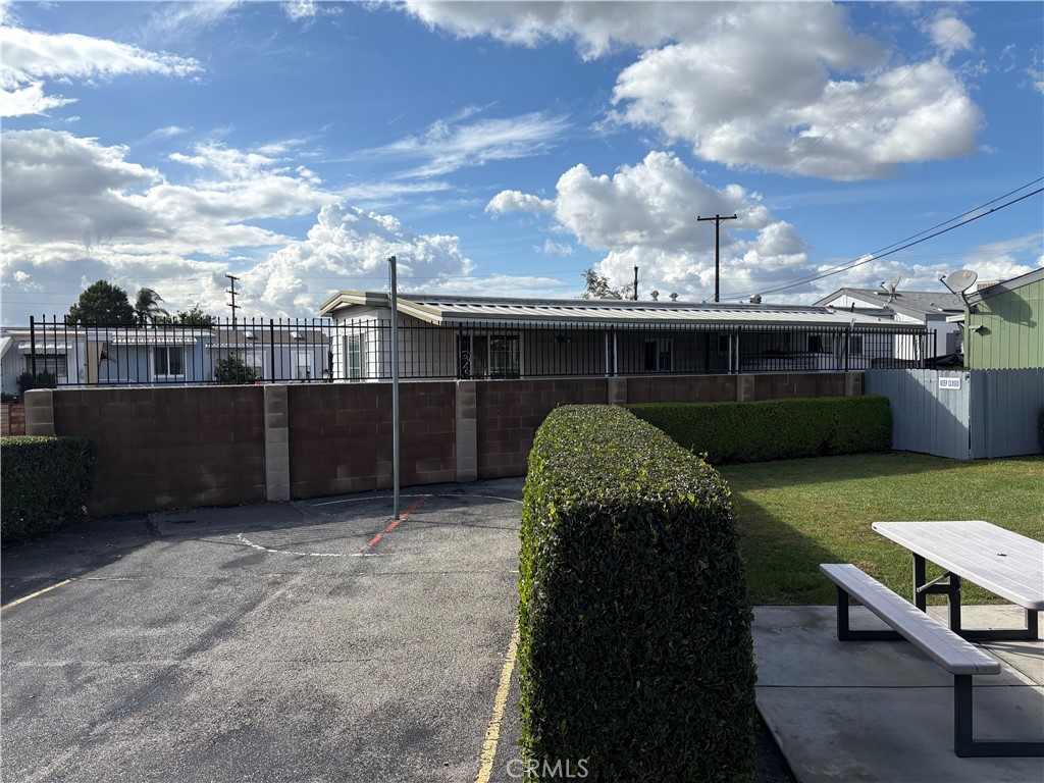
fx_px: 784
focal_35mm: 26
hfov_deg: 67.3
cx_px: 522
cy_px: 392
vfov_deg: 53.1
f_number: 1.6
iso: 50
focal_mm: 5.96
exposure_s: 1/4065
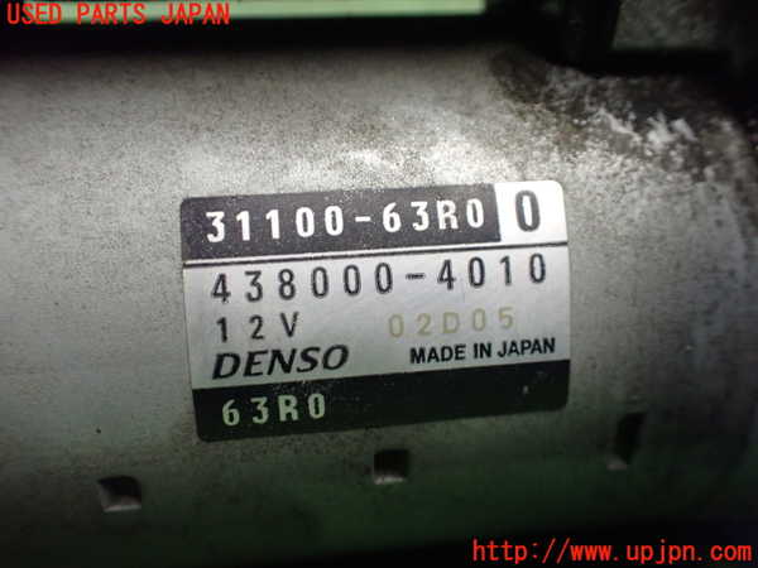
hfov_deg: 60.0
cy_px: 284
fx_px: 657
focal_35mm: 30
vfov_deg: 46.8
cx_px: 379
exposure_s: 1/60
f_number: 2.3
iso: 800
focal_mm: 5.4
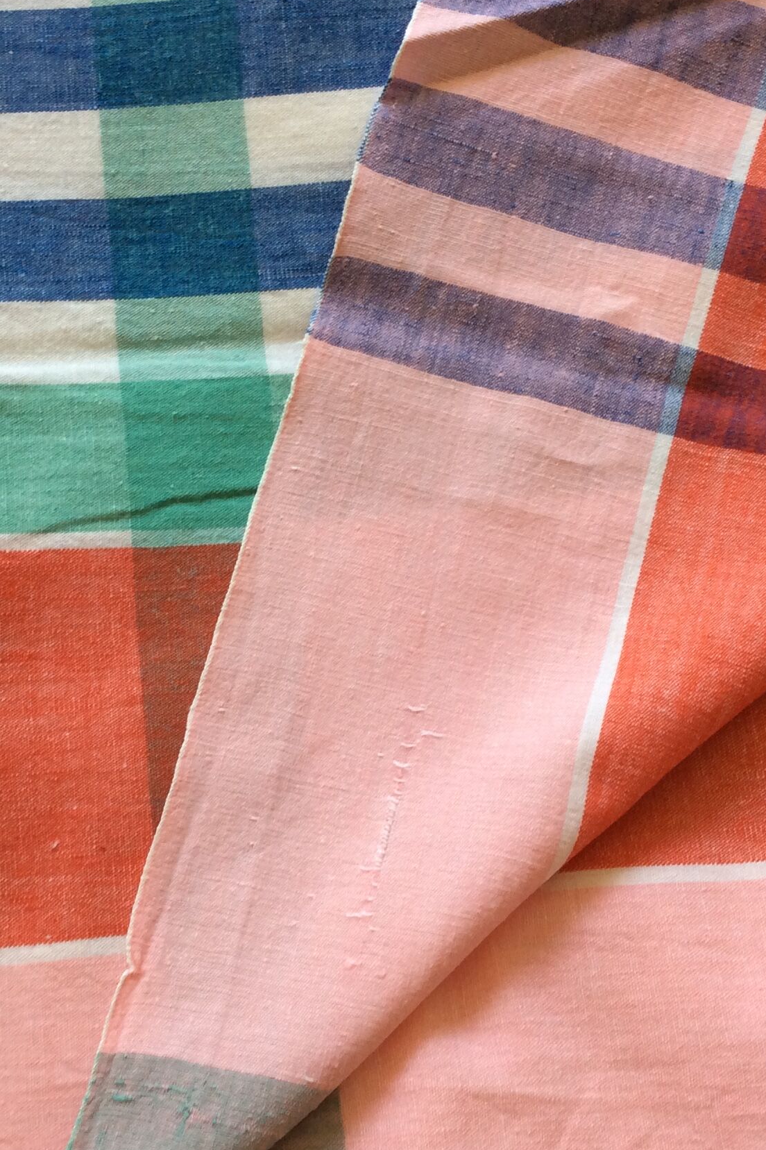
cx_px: 310
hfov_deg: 25.9
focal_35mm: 52
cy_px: 629
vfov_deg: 38.2
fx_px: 1660
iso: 32
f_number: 2.4
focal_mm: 3.3
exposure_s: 1/33
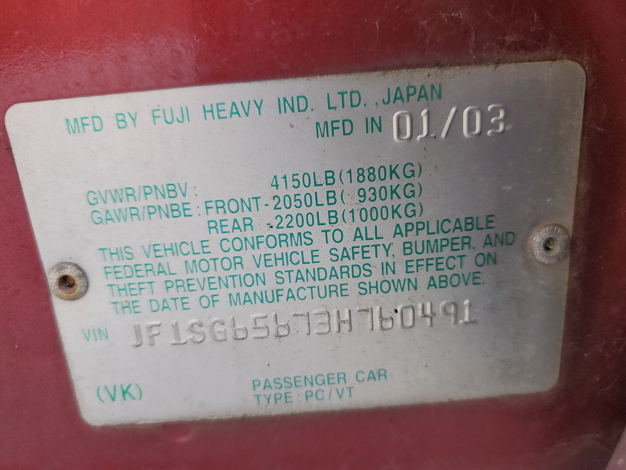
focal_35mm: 26
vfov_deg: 53.1
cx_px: 313
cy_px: 235
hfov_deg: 67.3
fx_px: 470
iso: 58
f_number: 1.5
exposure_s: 1/120
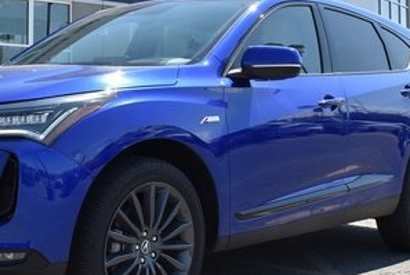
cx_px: 137
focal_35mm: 71
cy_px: 65
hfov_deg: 28.2
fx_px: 810
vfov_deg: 19.1
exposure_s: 1/250
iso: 100
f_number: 8
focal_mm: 22
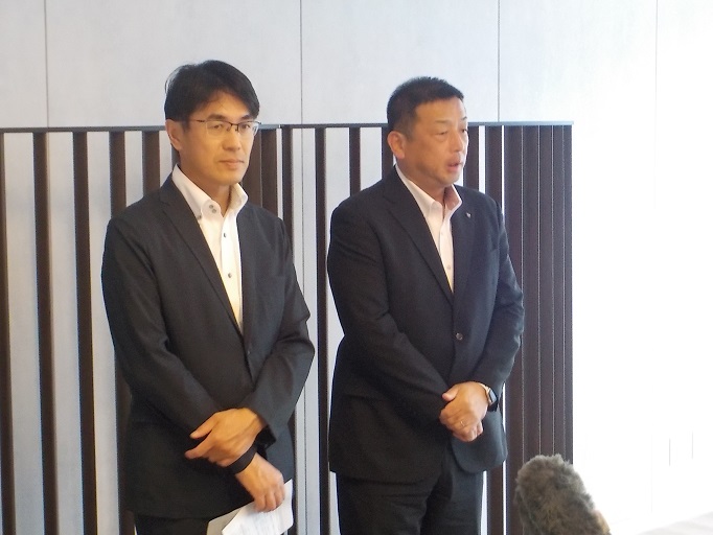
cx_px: 356
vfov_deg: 20.7
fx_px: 1463
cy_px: 268
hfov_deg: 27.4
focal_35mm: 71
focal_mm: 9.7
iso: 640
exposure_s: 1/30
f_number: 5.3
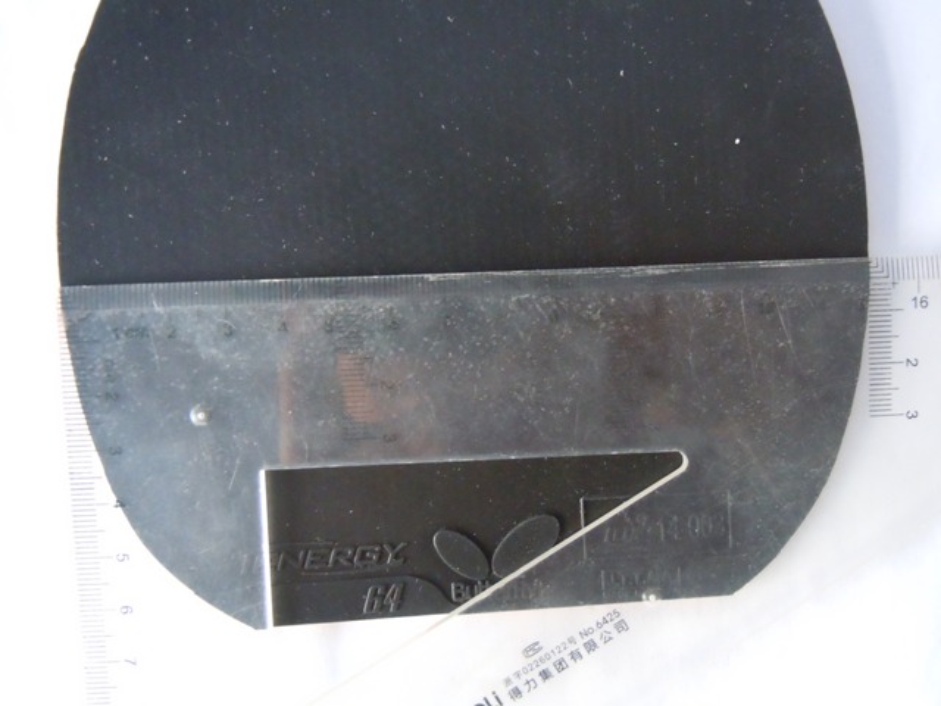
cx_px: 470
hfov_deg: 60.0
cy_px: 353
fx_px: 816
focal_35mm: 30
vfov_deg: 46.8
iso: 800
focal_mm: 5.4
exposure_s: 1/25
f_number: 3.5
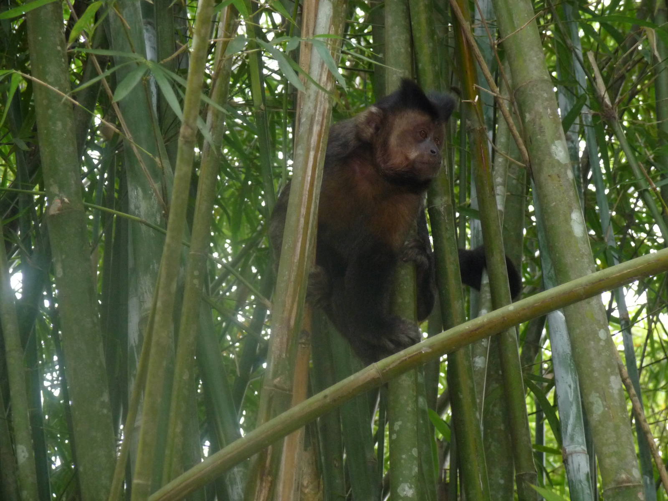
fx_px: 3281
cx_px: 334
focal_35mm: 170
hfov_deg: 11.6
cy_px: 250
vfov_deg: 8.7
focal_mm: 29.1
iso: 320
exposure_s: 1/50
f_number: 4.8
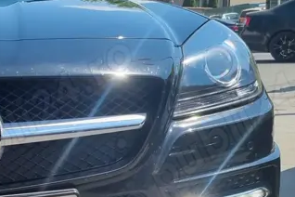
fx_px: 696
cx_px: -77
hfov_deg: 21.8
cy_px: 134
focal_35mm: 85
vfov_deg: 16.0
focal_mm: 5.4
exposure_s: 1/1696
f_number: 1.8
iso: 50
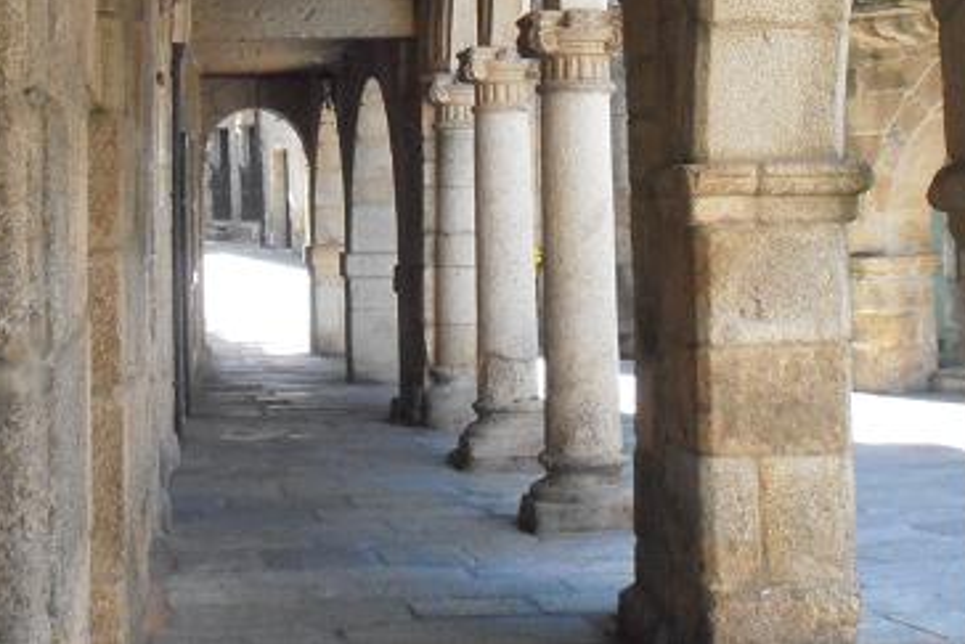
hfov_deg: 23.6
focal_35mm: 86
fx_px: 2306
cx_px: 411
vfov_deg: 15.8
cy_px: 122
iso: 640
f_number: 4.5
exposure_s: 1/320
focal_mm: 10.04
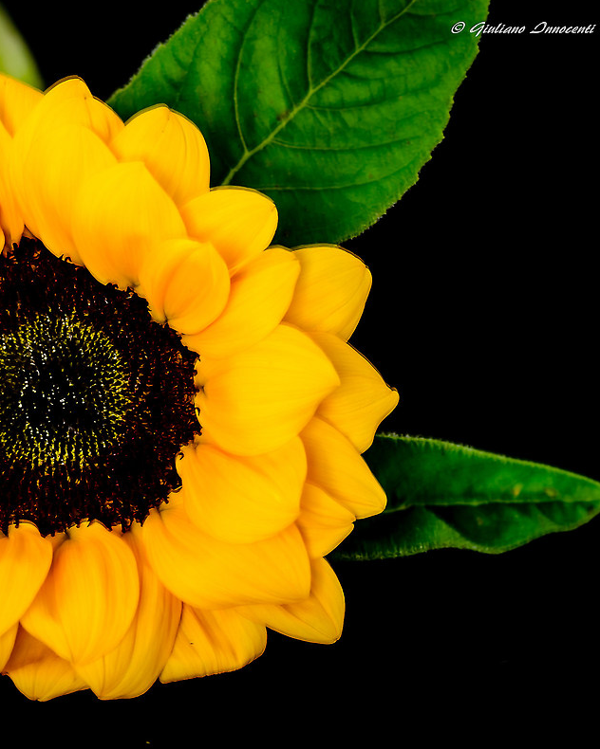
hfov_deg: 8.0
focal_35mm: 192
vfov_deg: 10.1
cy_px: 374
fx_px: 4262
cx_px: 54
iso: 100
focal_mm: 90
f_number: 11
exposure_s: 1/2.5
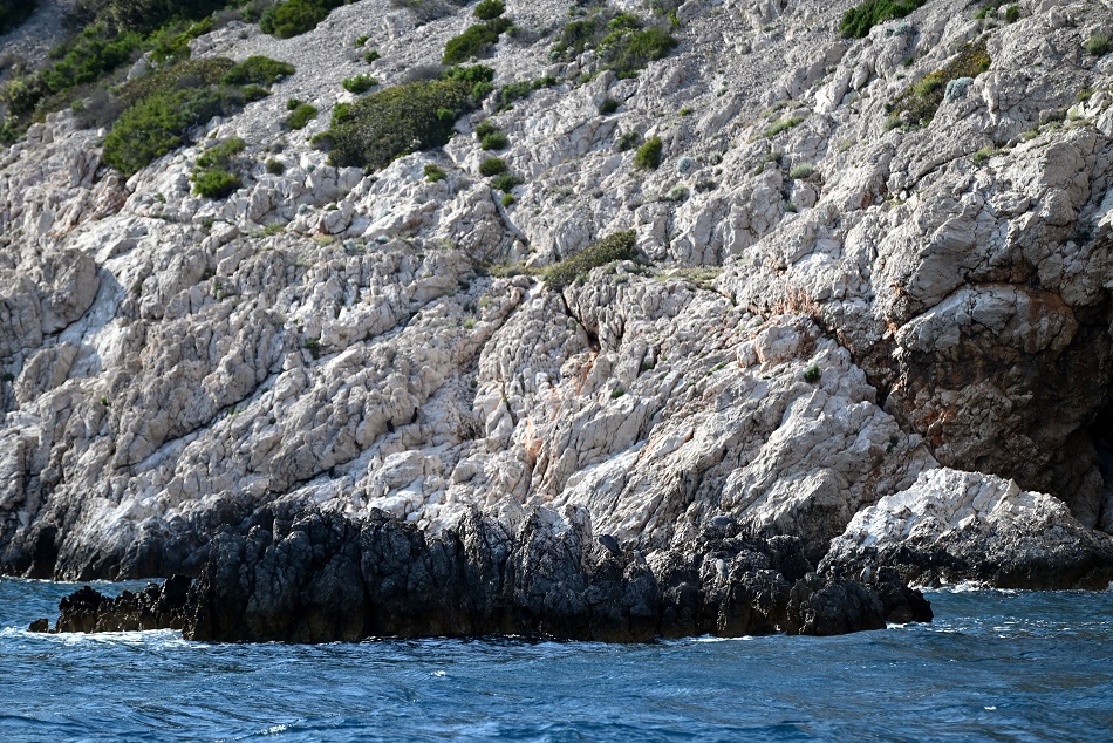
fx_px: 6803
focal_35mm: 220
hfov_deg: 9.4
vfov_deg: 6.2
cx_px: 556
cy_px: 372
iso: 250
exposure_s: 1/1000
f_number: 5.3
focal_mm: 220
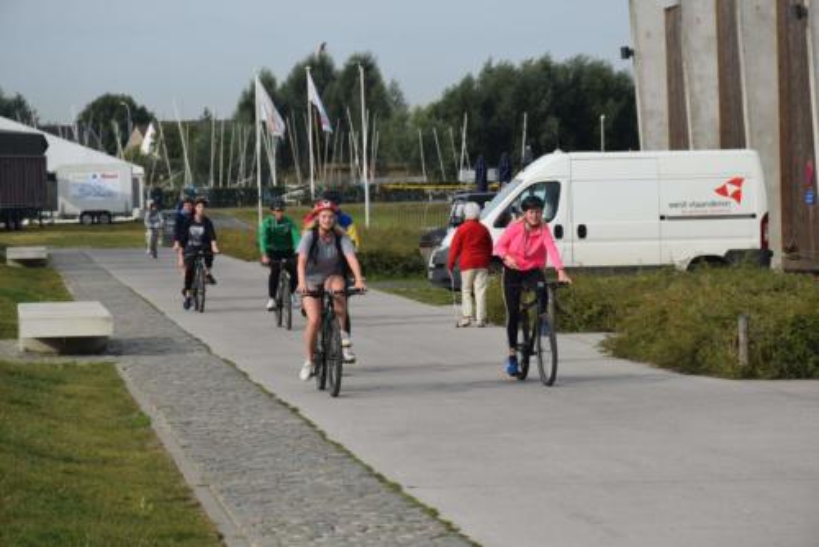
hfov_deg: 15.2
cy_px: 274
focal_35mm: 135
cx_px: 410
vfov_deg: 10.2
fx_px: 3073
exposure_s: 1/320
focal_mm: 90
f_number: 9
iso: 200
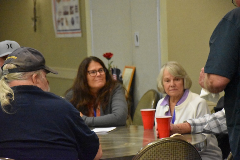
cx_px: 120
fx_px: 1050
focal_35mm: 158
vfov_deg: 8.7
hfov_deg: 13.0
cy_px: 80
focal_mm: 105
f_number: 5.6
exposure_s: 1/80
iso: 12800
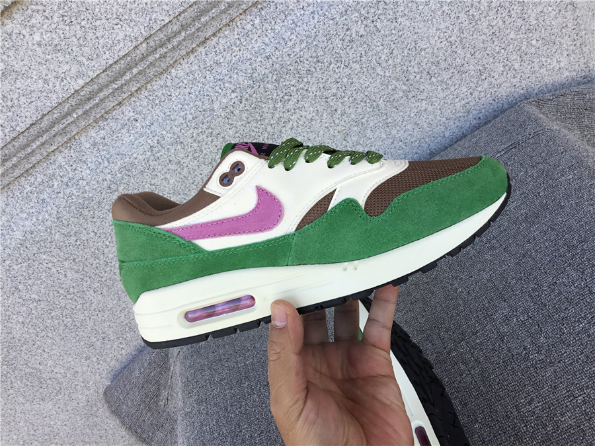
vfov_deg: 45.4
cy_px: 223
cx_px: 298
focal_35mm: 31
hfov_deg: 58.4
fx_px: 533
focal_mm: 3.3
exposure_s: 1/131
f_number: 2.4
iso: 25
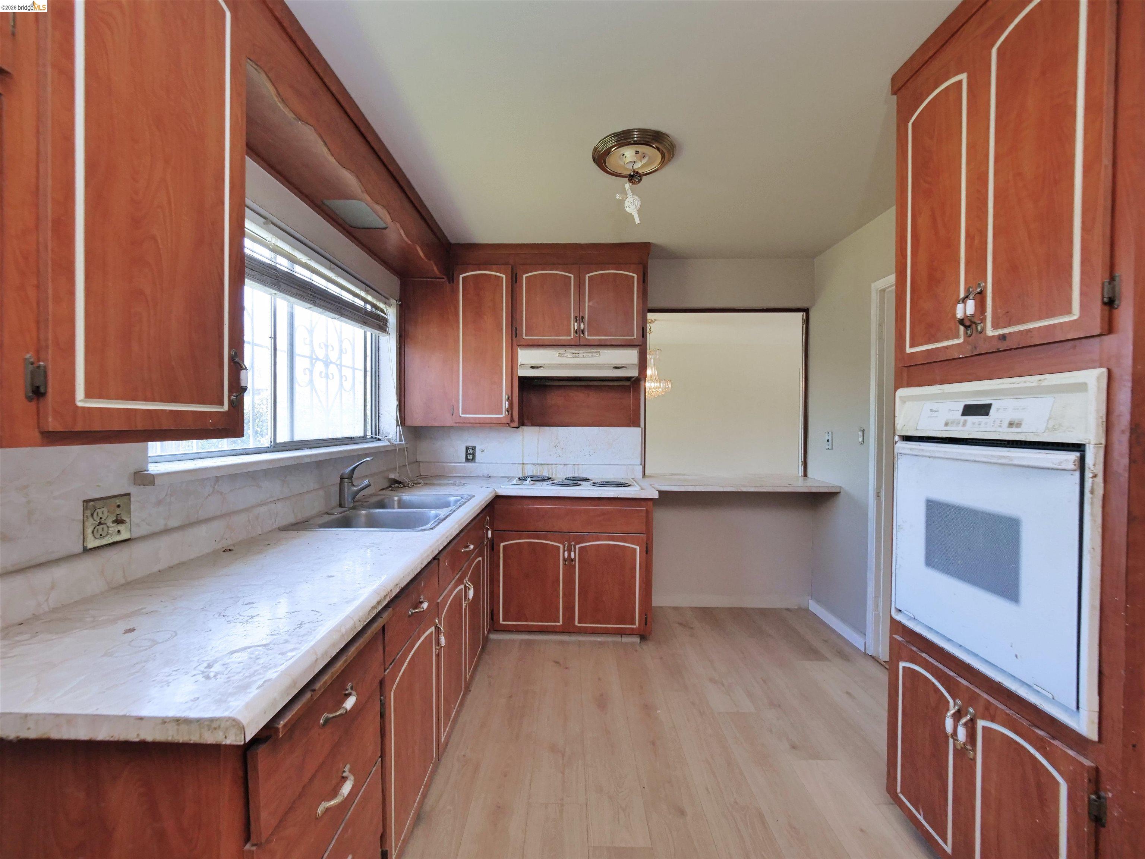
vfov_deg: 85.7
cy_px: 430
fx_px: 463
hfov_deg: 102.1
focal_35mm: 14
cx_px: 572
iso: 800
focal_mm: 7
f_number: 4
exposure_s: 1/160
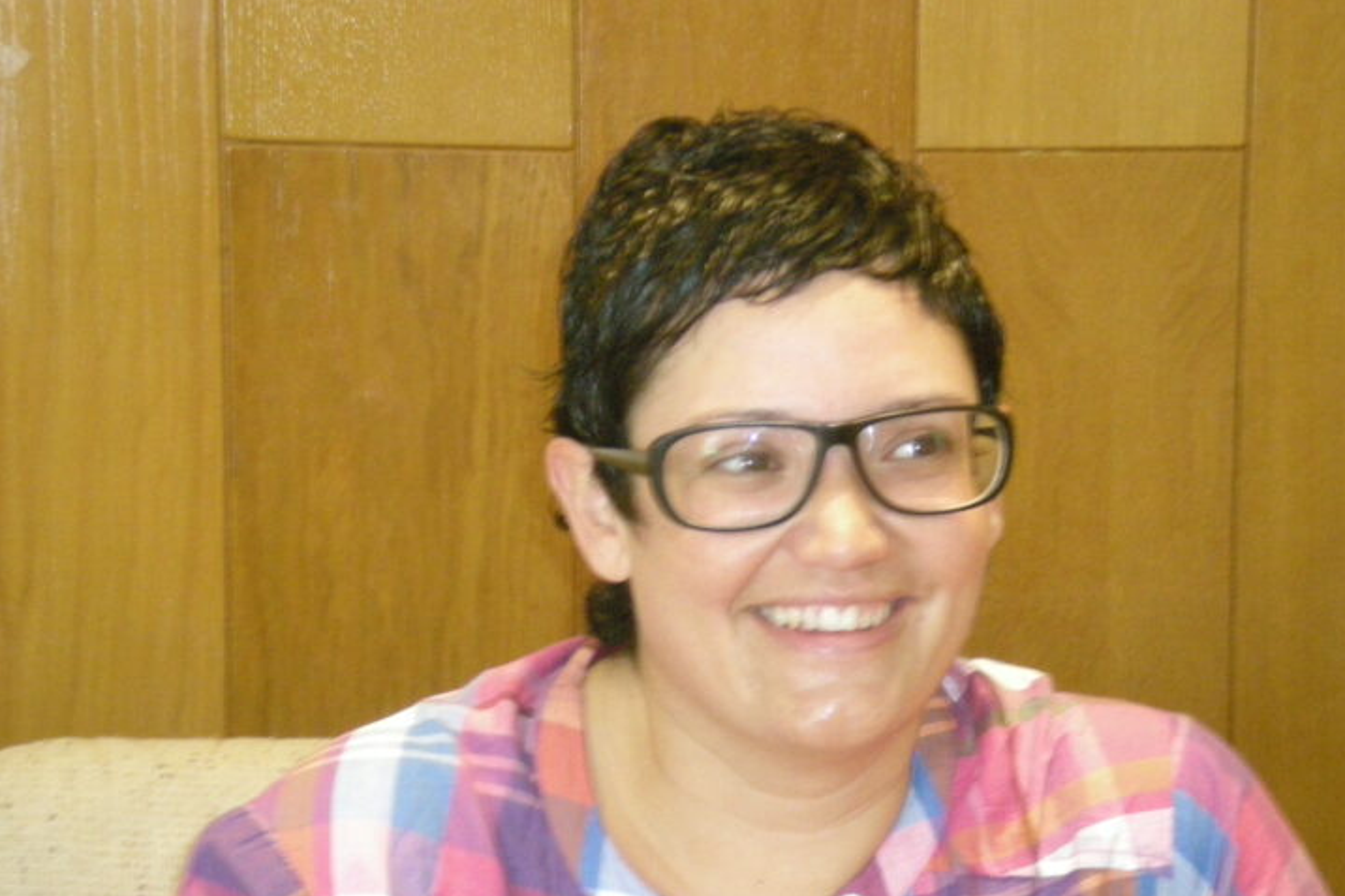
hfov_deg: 12.9
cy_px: 616
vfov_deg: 8.6
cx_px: 810
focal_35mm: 159
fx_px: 5939
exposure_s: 1/8
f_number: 5.9
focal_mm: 18.9
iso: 417
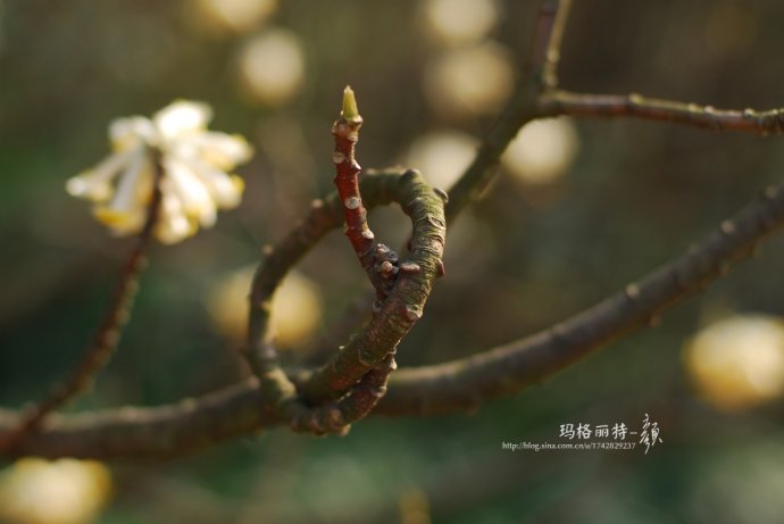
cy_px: 262
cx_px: 392
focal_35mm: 75
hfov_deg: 27.0
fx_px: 1634
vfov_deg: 18.2
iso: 100
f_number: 2.8
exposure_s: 1/640
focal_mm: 50
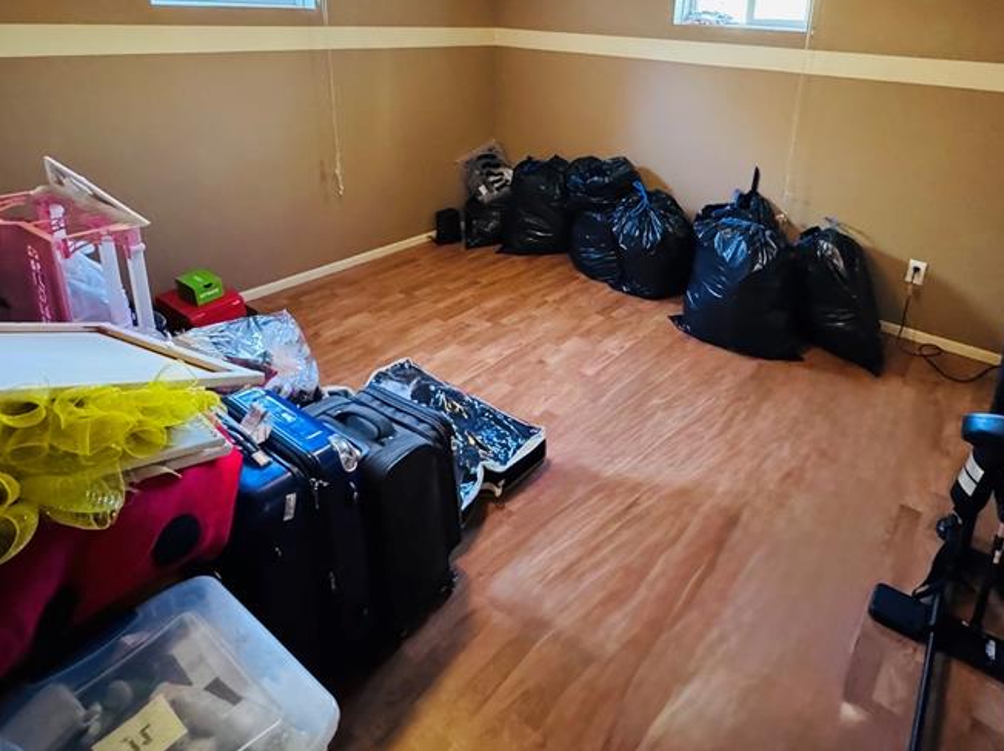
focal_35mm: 22
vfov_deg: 58.5
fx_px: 638
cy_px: 209
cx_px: 591
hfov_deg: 75.8
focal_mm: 2.22
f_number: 2.2
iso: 1600
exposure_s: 1/40
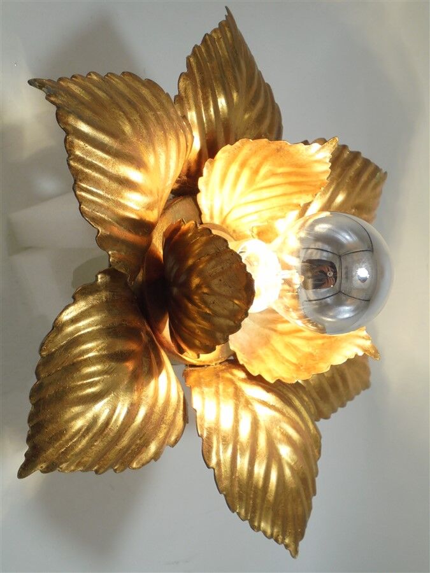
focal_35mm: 38
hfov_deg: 37.7
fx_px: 629
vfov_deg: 49.0
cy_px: 286
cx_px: 215
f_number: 4.2
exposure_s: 1/60
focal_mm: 6.9
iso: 100
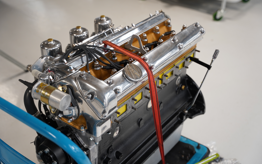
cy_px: 81
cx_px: 131
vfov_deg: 26.8
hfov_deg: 41.7
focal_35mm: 48
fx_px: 344
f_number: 3.2
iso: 400
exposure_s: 1/50
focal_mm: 47.2
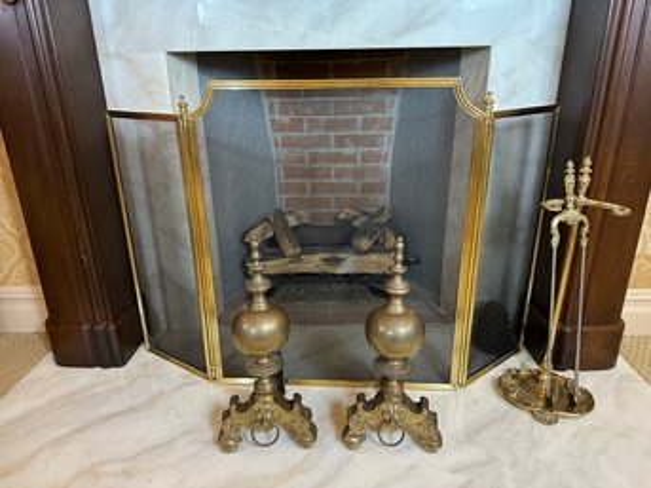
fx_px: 451
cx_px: 326
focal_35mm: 24
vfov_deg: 56.8
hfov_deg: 71.6
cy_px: 244
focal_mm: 6.86
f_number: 1.78
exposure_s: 1/60
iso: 640
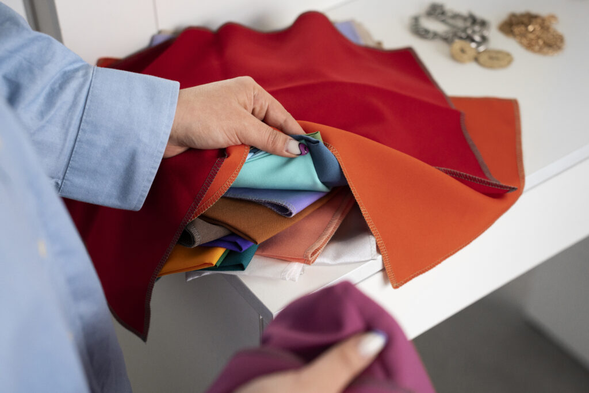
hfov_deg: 36.2
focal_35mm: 55
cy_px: 196
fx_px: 900
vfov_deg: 24.6
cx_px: 294
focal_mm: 55
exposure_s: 1/250
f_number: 2.8
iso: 1600
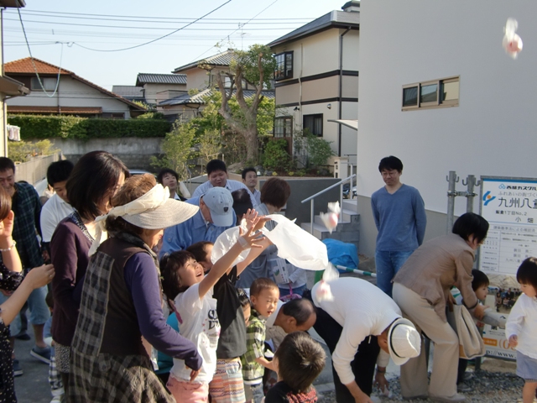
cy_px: 202
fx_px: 605
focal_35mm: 39
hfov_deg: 47.9
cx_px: 268
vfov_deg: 36.8
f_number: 3
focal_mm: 6.9
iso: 64
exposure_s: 1/640
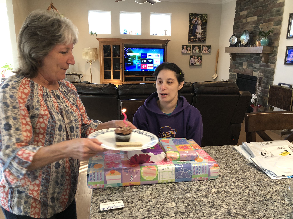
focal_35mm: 28
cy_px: 110
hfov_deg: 63.4
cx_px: 146
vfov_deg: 49.7
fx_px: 237
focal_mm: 3.99
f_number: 1.8
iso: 200
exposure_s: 1/60
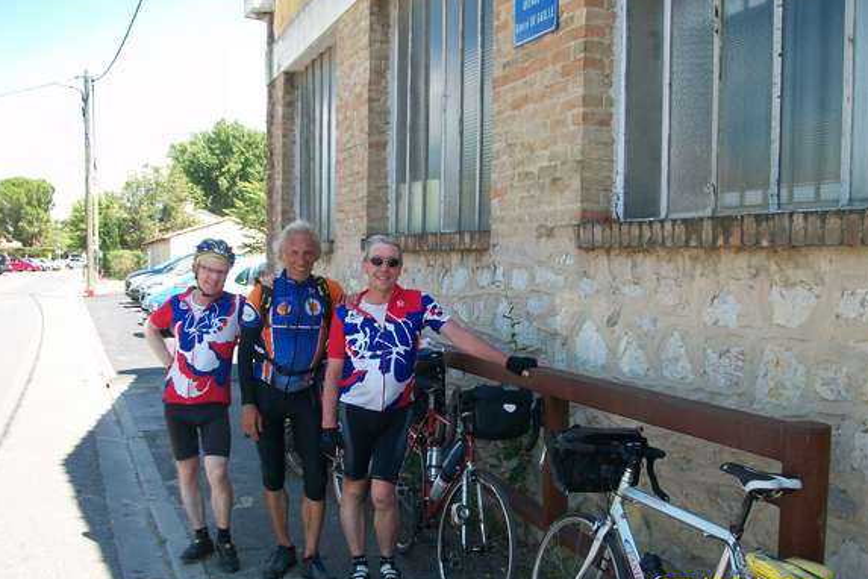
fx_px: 892
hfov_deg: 51.9
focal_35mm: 37
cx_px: 423
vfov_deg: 35.9
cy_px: 329
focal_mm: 5.7
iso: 80
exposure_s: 1/320
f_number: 2.8
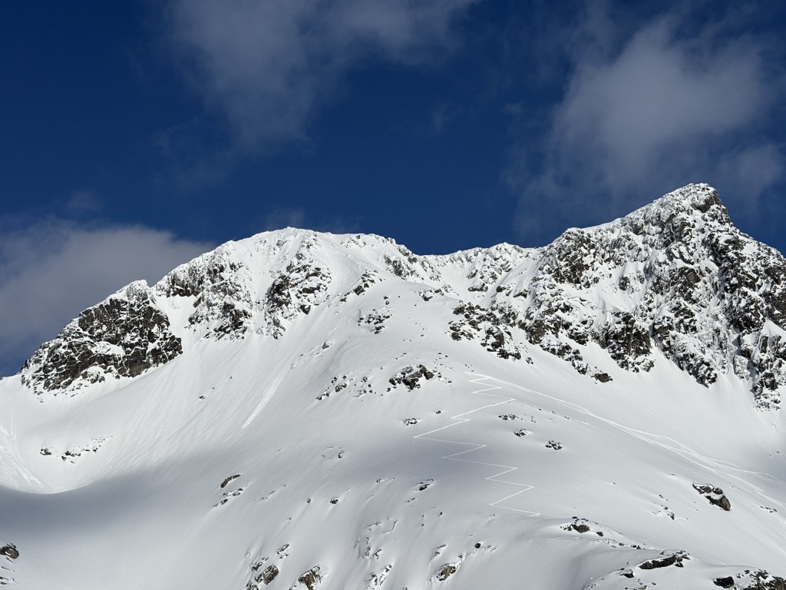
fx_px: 1090
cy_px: 295
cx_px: 393
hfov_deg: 39.7
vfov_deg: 30.3
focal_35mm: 48
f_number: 1.78
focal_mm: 6.76
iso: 64
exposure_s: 1/20408
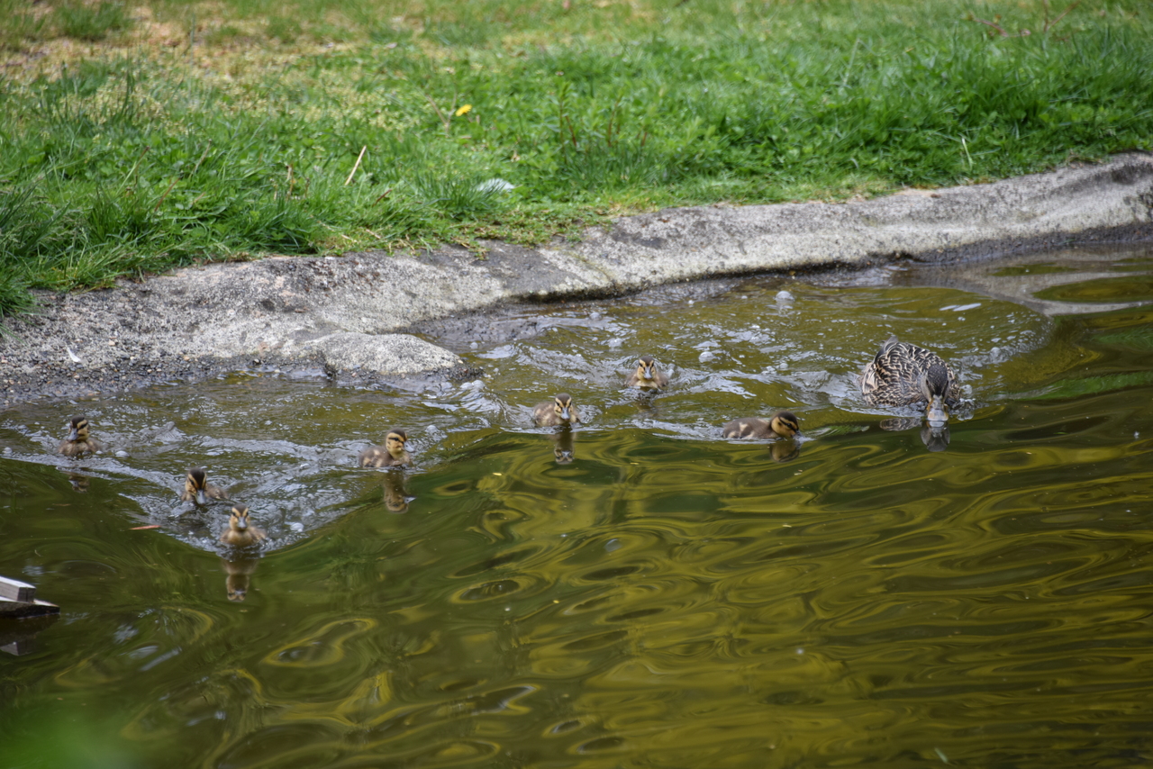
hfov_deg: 6.9
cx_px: 576
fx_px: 9610
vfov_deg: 4.6
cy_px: 384
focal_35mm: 300
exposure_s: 1/640
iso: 450
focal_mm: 300
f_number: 5.6
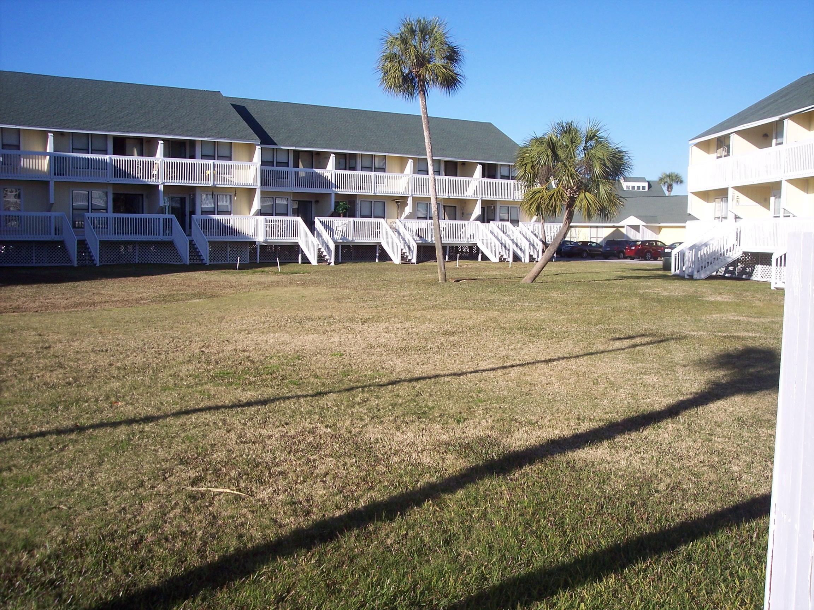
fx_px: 917
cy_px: 305
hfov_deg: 47.9
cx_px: 407
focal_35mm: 39
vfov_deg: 36.8
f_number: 3.4
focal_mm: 8
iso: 100
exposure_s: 1/500
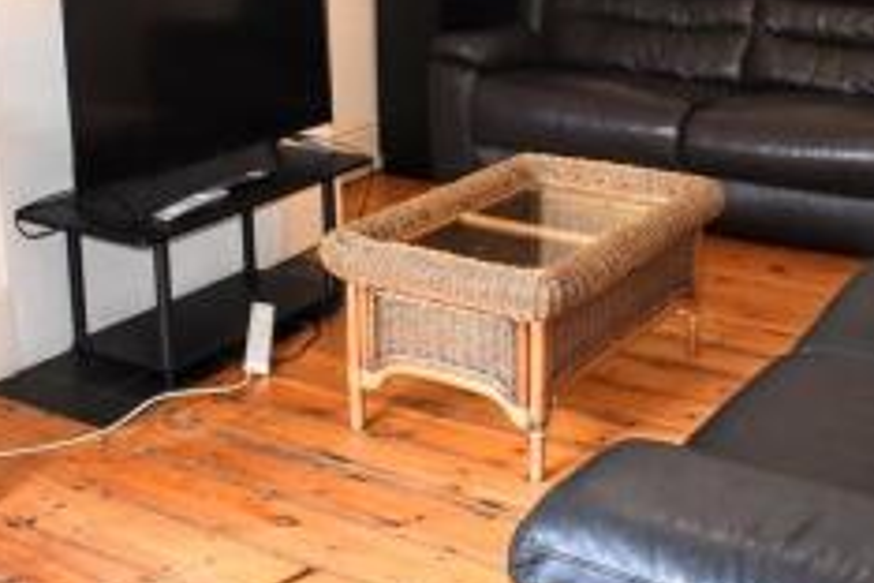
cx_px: 508
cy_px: 92
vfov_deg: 24.1
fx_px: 1335
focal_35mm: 55
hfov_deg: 36.2
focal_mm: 18
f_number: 4.5
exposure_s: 1/80
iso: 800
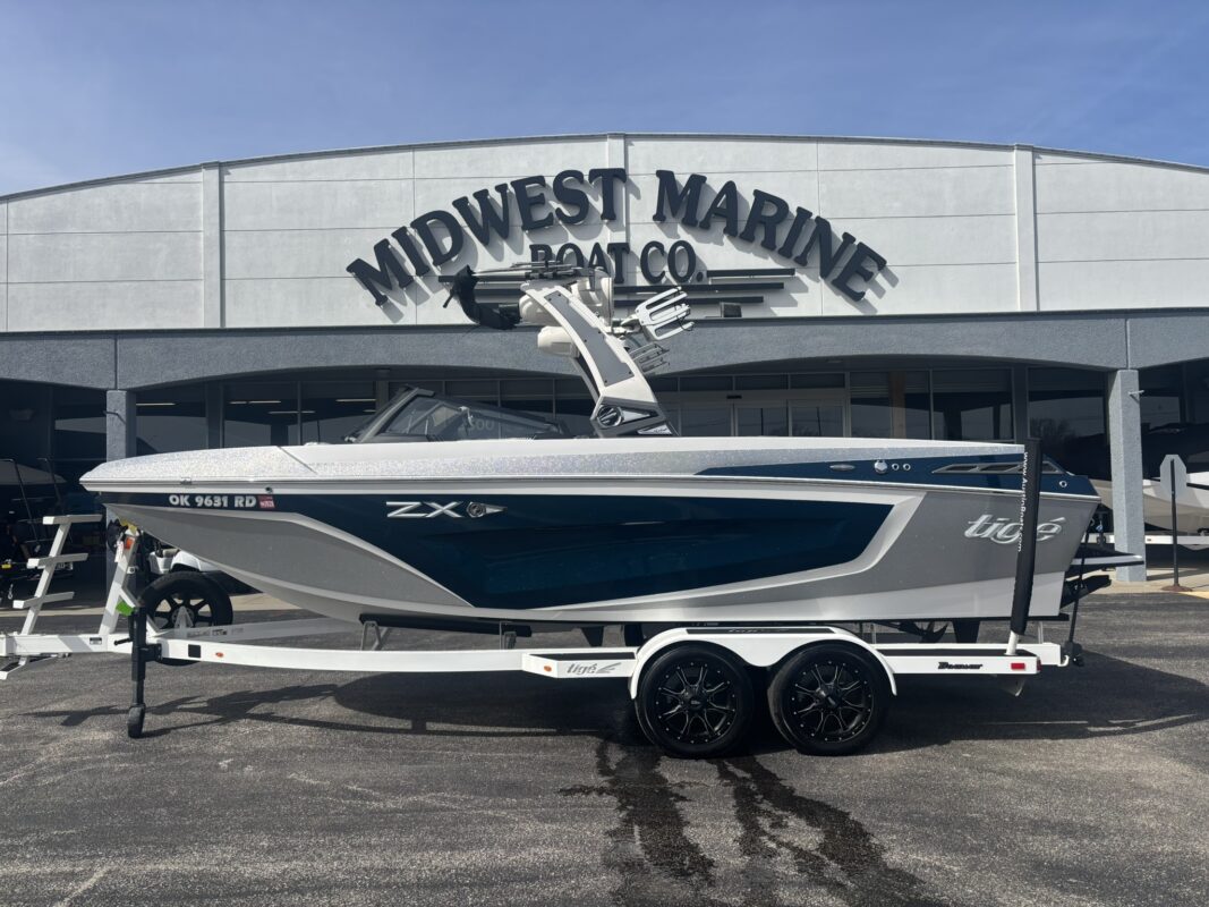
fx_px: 908
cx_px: 604
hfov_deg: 67.3
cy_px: 454
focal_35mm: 26
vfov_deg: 53.1
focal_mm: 5.96
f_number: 1.6
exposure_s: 1/4854
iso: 50
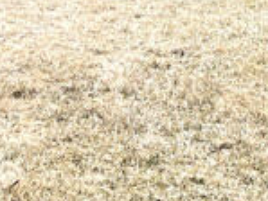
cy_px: -194
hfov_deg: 11.0
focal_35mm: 179
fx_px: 1387
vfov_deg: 8.0
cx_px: 112
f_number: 1.5
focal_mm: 5.7
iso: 50
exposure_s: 1/2762
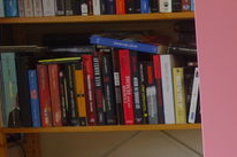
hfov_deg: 14.2
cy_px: 219
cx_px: 347
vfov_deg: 9.8
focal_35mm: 136
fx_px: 895
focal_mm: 10.4
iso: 125
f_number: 2.5
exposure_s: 1/100
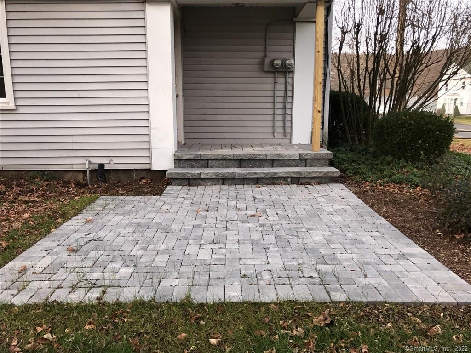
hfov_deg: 63.4
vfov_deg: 49.7
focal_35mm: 28
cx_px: 236
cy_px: 176
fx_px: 381
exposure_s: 1/805
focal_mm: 3.99
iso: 20
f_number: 1.8
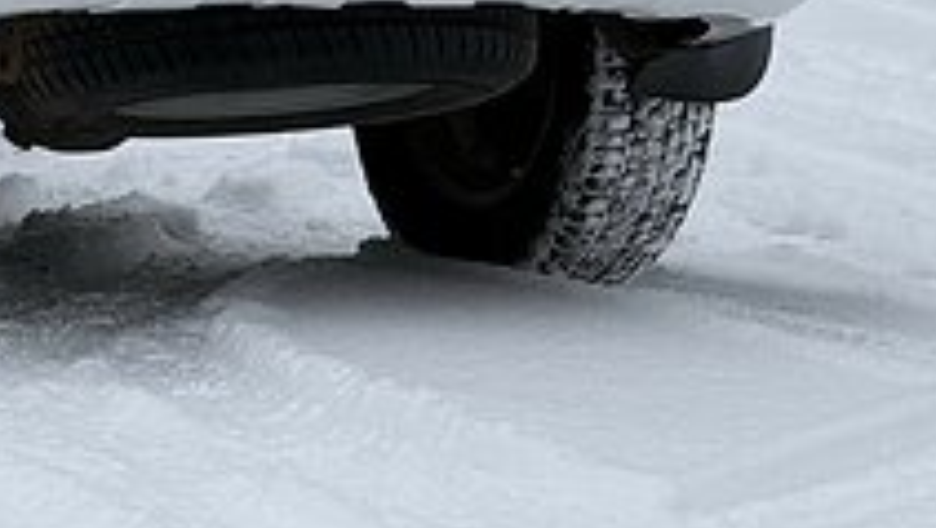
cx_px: -191
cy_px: -324
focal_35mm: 339
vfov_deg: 3.6
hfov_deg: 6.3
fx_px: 8419
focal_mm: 15.66
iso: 64
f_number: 2.8
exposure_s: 1/1186
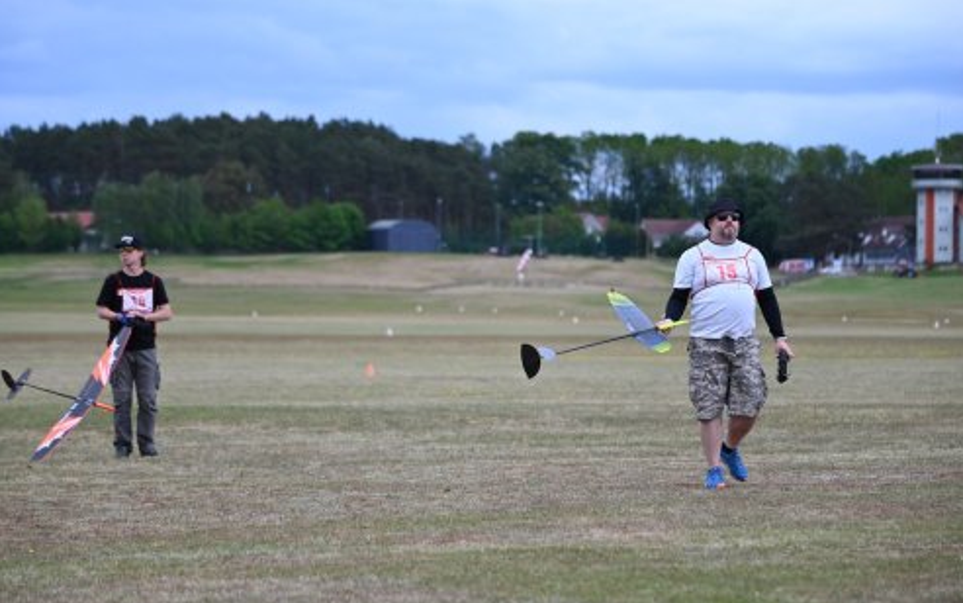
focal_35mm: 175
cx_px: 482
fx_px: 4595
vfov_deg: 7.5
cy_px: 321
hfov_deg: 12.0
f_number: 5.3
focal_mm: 170
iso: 320
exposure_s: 1/1000
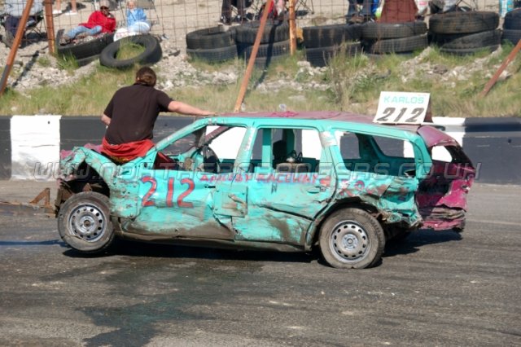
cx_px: 260
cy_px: 174
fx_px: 1410
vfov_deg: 14.0
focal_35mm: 98
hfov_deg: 20.9
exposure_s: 1/800
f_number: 5.3
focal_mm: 65
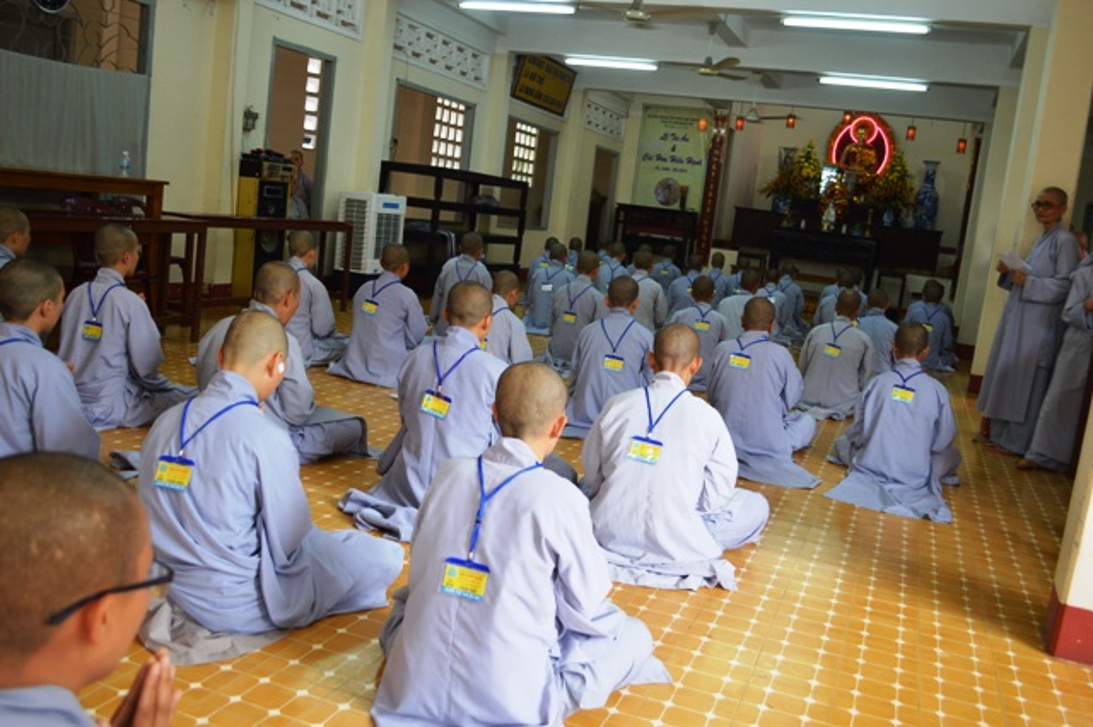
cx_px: 546
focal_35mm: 30
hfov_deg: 62.0
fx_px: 910
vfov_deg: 43.6
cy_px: 364
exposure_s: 1/50
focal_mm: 20
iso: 400
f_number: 3.8
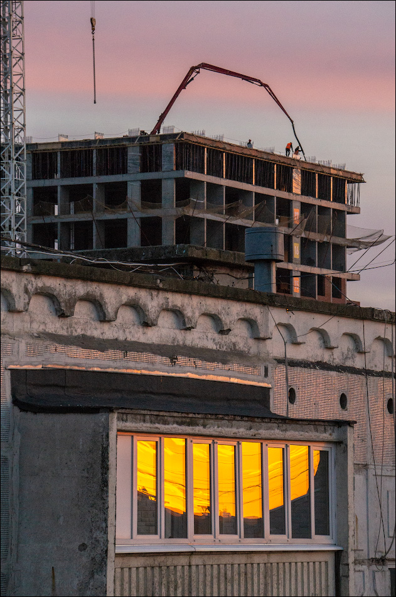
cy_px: 298
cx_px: 198
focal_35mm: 170
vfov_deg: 12.1
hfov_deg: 8.1
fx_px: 2804
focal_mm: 113
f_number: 9
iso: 3200
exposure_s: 1/200
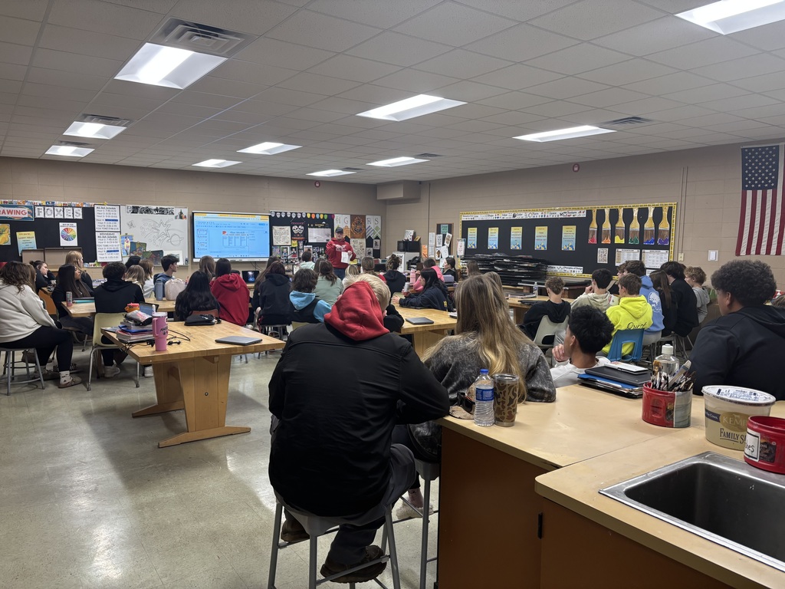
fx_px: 590
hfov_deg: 67.3
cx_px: 392
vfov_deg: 53.1
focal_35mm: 26
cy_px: 294
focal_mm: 5.96
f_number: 1.6
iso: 125
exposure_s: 1/60
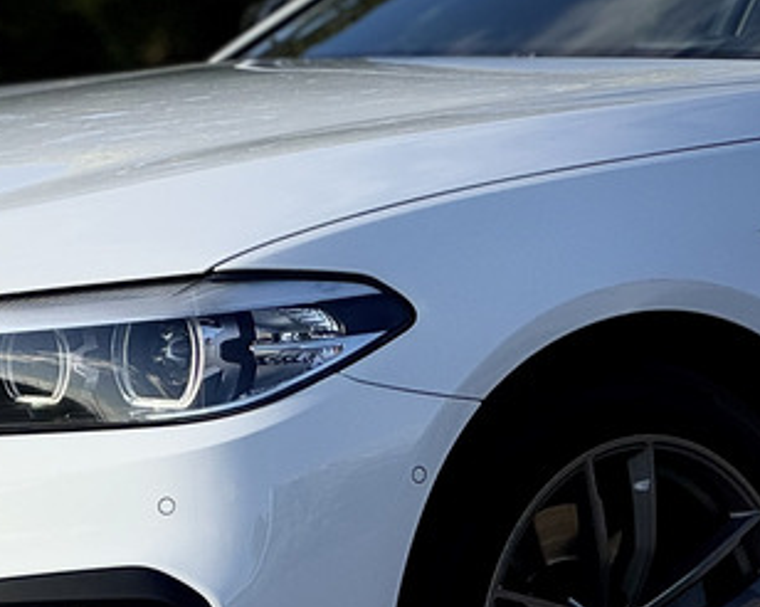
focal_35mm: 244
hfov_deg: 7.9
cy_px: 422
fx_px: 5485
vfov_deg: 6.3
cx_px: 131
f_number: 2.8
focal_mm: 9
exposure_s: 1/840
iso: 25
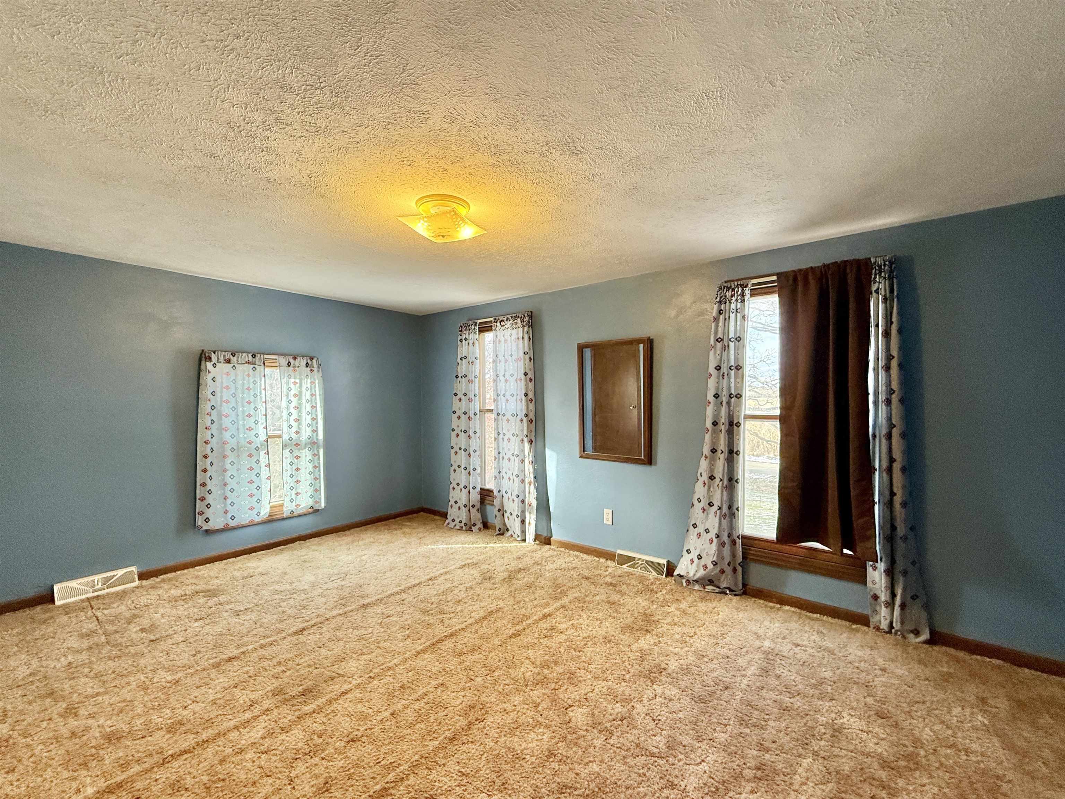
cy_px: 400
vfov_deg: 85.7
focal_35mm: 14
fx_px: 431
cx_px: 532
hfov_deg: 102.1
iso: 200
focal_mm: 2.22
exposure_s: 1/120
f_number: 2.2
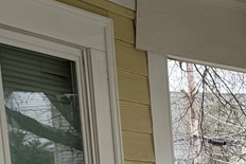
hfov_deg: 16.9
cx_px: 366
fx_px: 752
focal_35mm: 110
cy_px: 368
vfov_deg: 10.9
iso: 80
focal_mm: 6.76
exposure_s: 1/849
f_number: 1.78
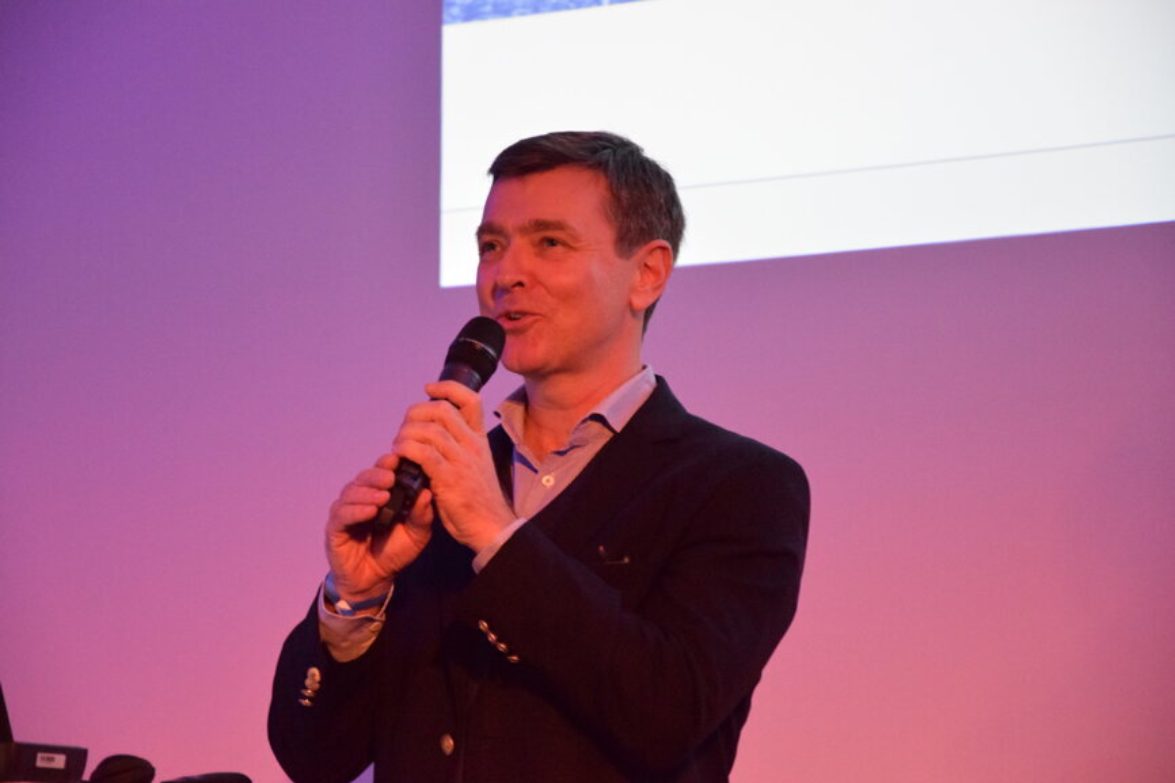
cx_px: 588
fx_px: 4503
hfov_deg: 14.9
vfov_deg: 9.9
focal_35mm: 138
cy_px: 392
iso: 4000
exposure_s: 1/60
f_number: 5.6
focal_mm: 92
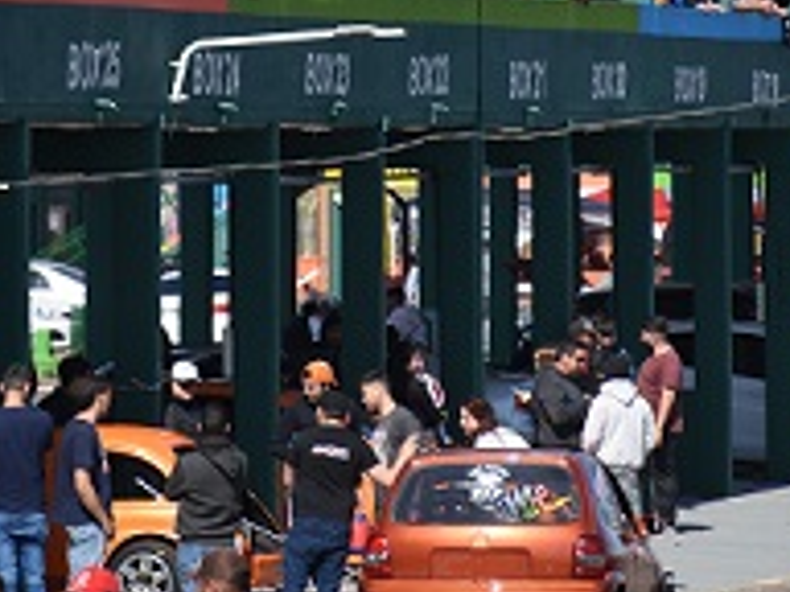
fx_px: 9836
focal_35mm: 431
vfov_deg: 3.4
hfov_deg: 4.6
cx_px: 313
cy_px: 88
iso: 200
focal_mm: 140
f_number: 5.6
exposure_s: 1/800
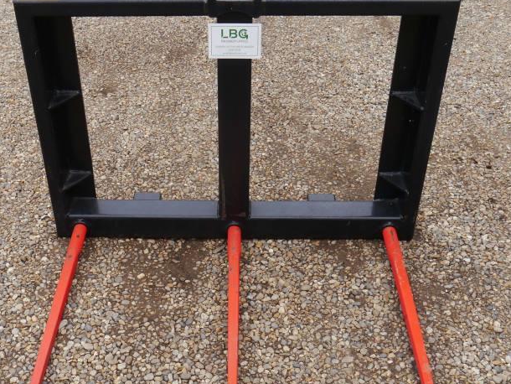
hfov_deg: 40.3
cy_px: 194
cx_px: 212
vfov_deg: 30.9
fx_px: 694
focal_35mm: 47
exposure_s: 1/250
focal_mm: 14
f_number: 6.3
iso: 160
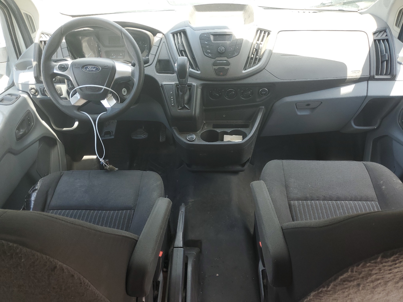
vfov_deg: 53.1
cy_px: 151
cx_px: 202
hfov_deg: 67.3
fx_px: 303
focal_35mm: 26
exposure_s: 1/156
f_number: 1.5
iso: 50
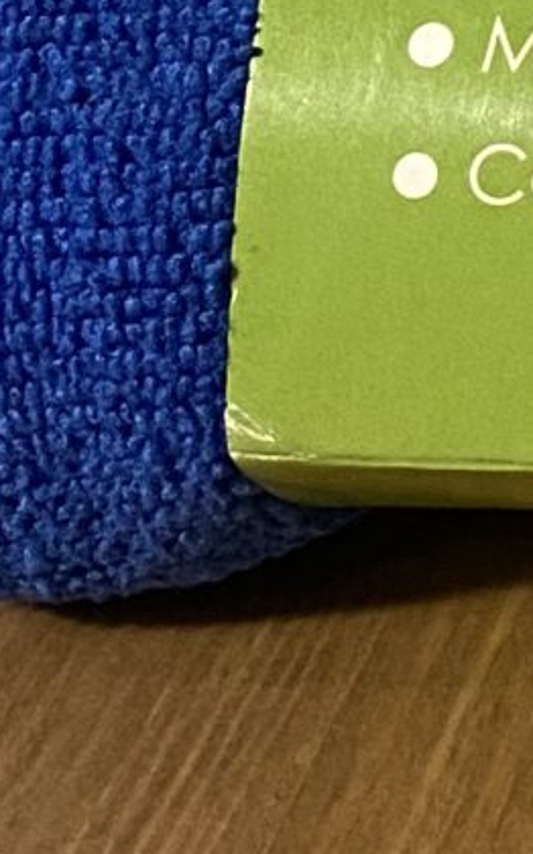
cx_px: 1599
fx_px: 3910
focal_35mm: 168
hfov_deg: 7.0
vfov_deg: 11.4
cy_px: -756
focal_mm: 4.25
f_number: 1.8
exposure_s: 1/50
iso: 250
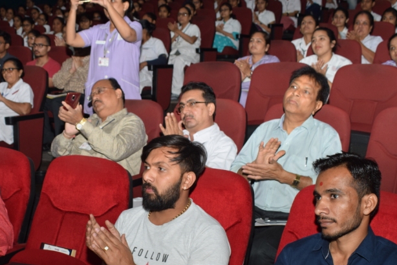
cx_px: 153
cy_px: 211
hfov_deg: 36.1
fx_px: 607
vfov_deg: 24.3
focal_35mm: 55
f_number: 6.3
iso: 400
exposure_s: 1/100
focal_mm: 22
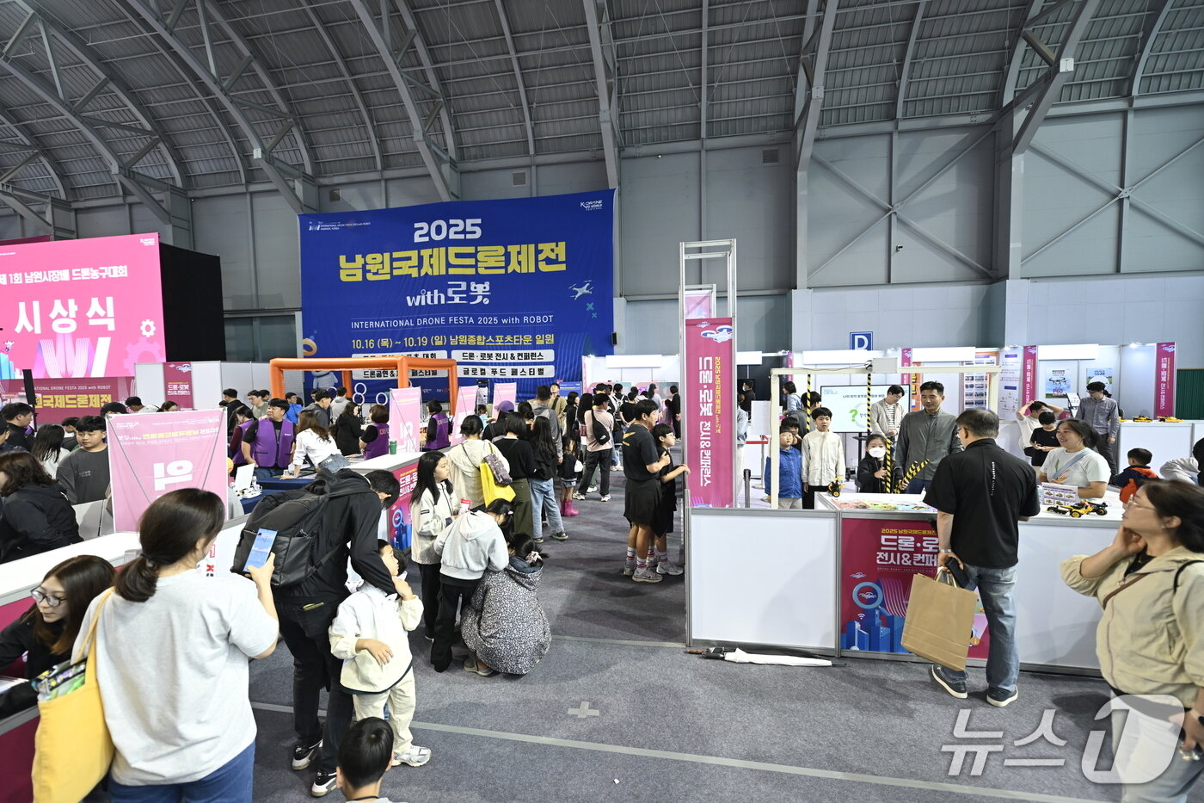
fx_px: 468
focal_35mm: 14
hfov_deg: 104.3
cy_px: 402
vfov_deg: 81.2
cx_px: 602
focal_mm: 14
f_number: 2.8
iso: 800
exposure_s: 1/200
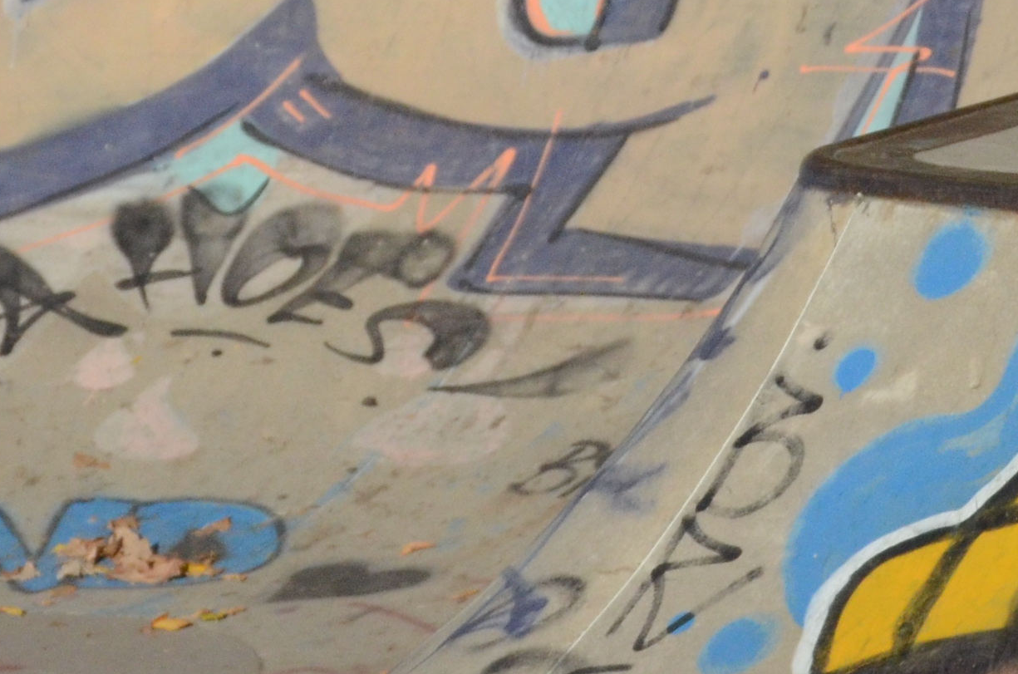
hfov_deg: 6.2
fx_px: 9368
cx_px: 932
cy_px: -209
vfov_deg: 4.1
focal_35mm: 332
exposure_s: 1/6400
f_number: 7.1
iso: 1000
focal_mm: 55
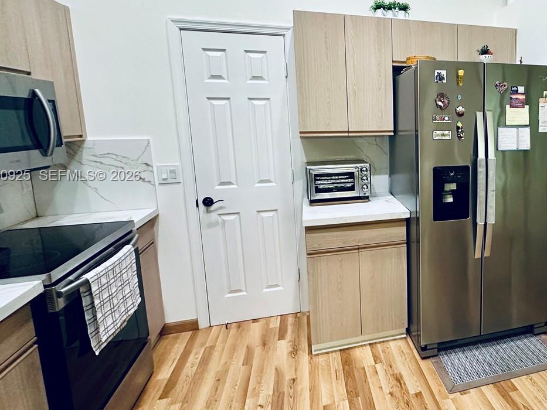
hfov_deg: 66.0
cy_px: 176
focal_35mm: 24
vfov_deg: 56.6
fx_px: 379
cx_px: 427
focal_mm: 2.22
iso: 320
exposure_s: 1/60
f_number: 2.2
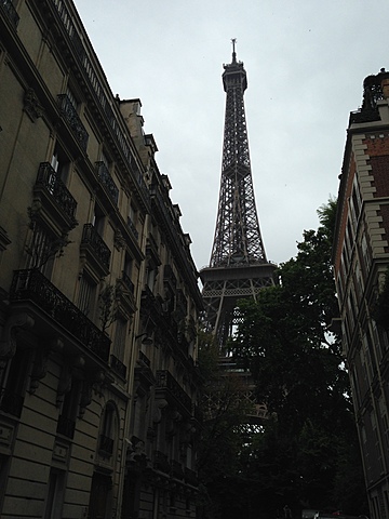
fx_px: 494
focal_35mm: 33
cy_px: 260
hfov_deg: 42.9
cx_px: 194
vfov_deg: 55.4
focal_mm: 4.12
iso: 50
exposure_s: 1/1391
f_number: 2.4
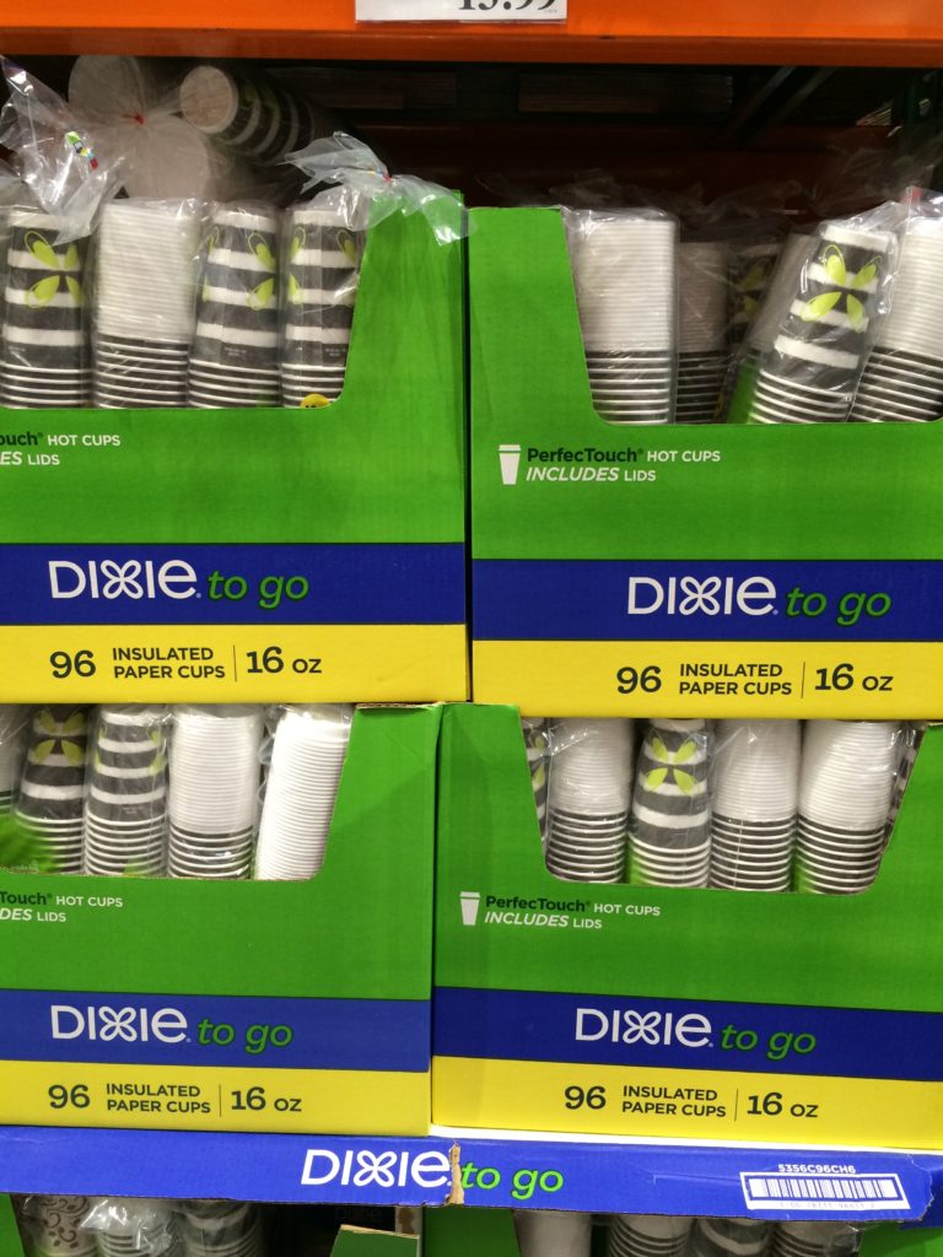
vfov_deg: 61.7
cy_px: 628
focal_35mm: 29
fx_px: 1053
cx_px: 472
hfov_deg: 48.2
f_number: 2.2
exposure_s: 1/33
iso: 125
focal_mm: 4.15
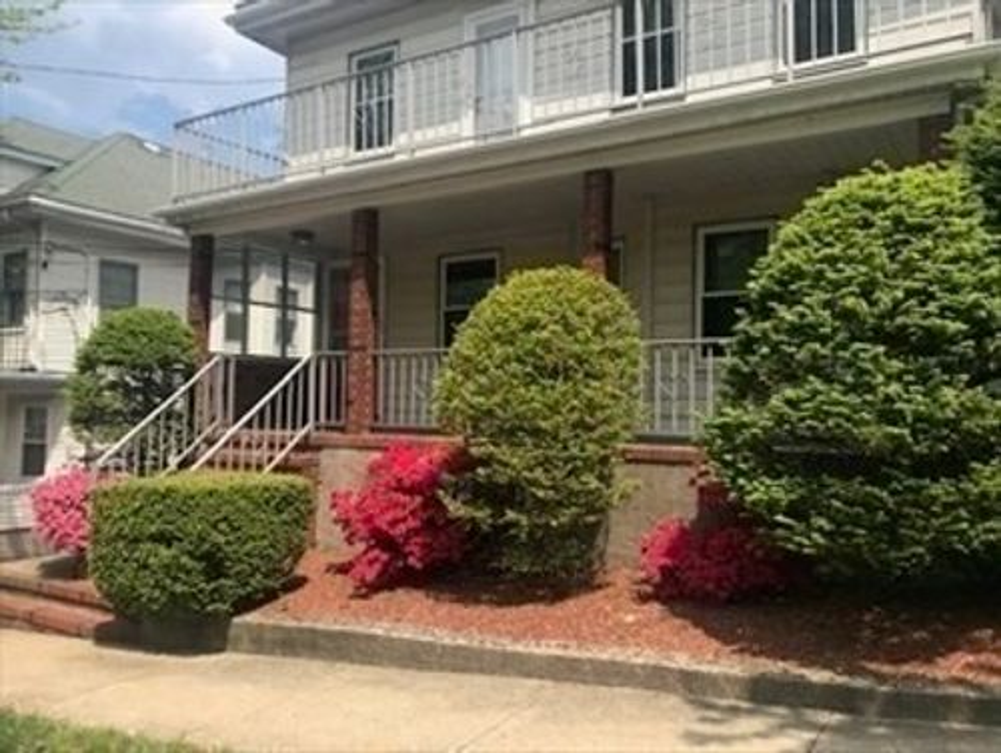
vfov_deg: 49.8
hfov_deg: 63.4
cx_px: 500
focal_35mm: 28
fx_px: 810
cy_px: 376
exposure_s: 1/1408
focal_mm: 3.99
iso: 20
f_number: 1.8
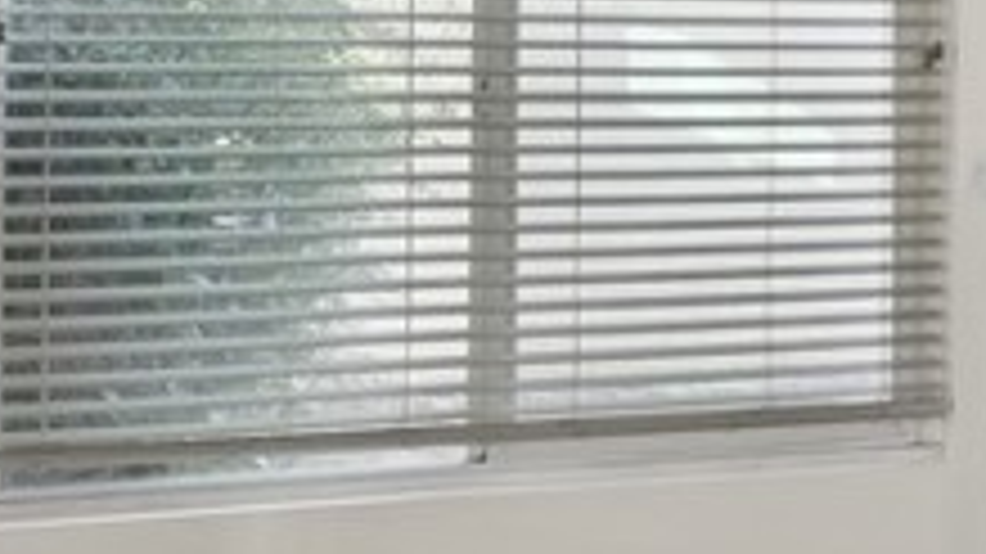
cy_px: 97
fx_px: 2431
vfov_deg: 12.9
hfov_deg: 18.4
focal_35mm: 93
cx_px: 1733
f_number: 4
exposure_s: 1/15
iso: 800
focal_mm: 19
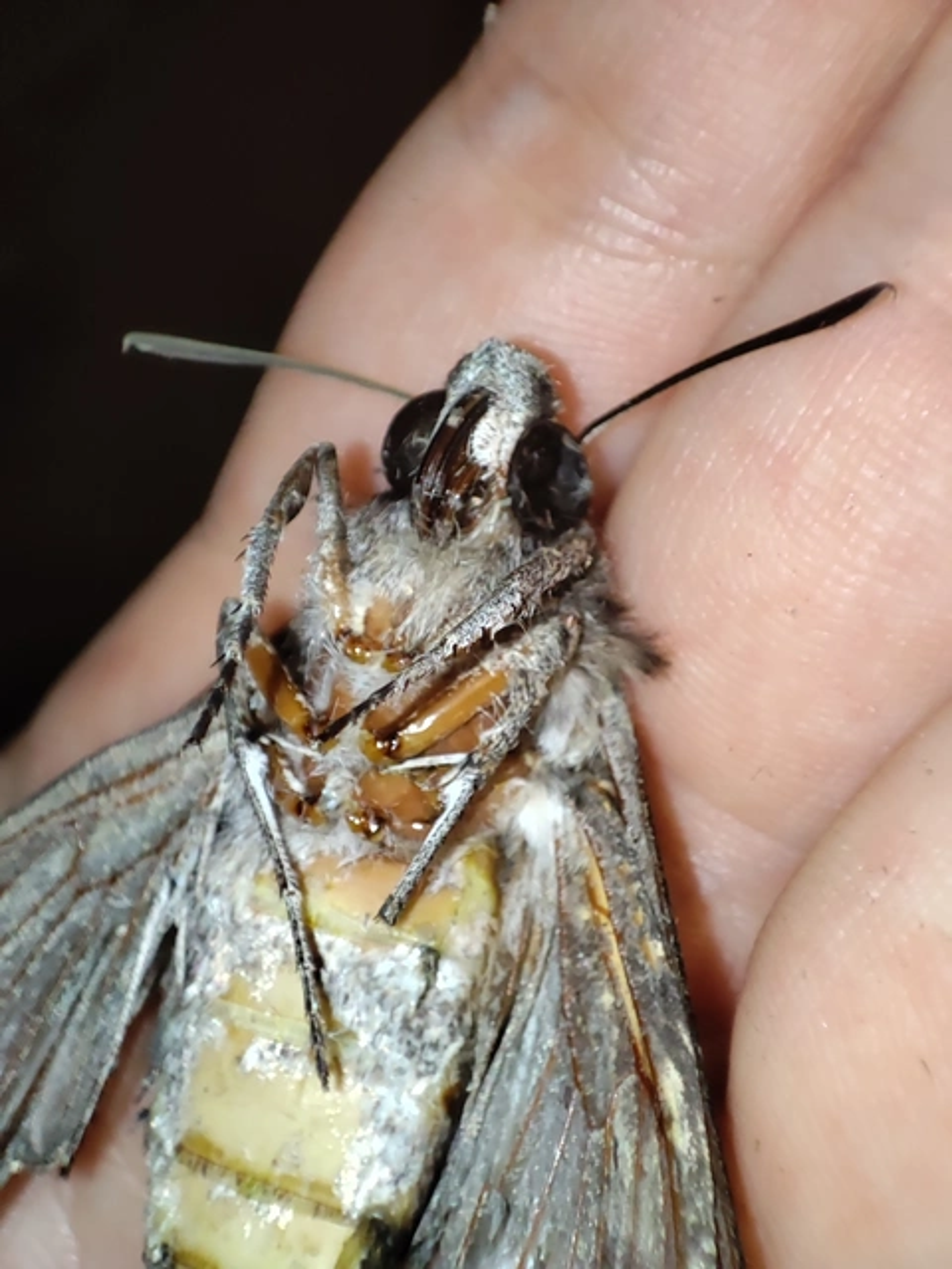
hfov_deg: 29.7
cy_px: 634
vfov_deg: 38.9
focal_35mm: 49
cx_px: 476
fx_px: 1797
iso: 130
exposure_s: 1/50
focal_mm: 4.1
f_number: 2.4
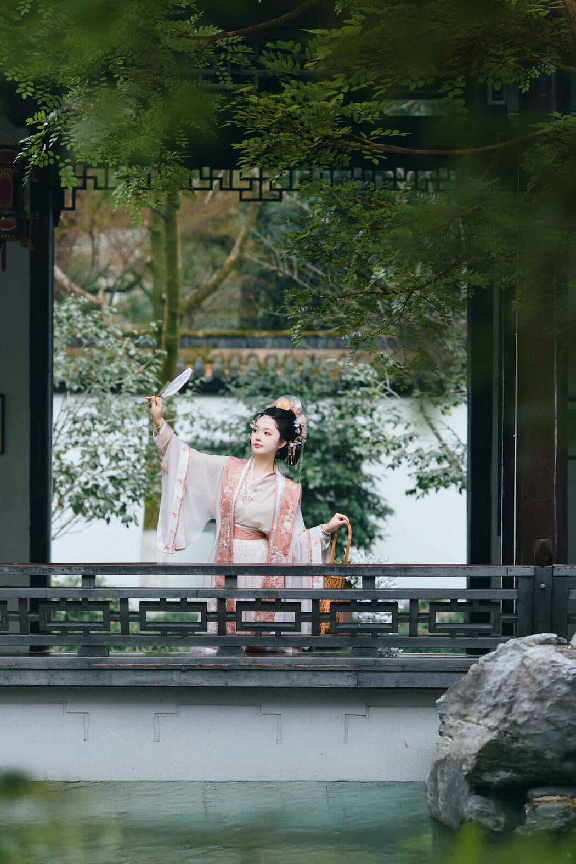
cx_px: 288
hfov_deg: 10.2
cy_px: 432
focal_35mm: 134
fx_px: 3216
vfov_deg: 15.3
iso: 400
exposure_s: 1/250
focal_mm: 135
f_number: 3.5
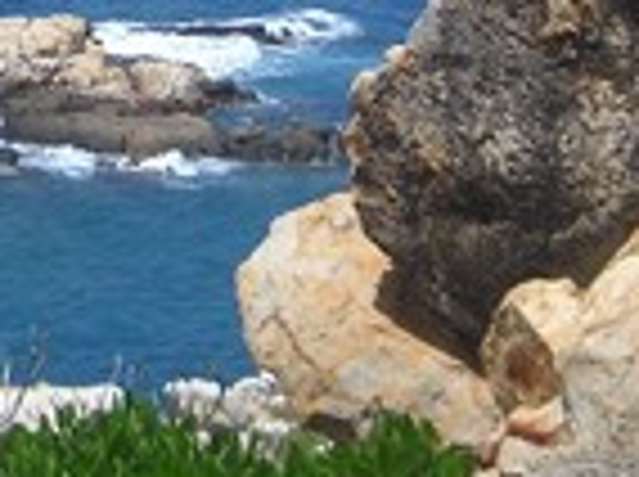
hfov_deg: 11.2
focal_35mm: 173
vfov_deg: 8.4
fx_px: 3188
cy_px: -164
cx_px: -194
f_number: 5
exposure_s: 1/500
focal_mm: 8.2
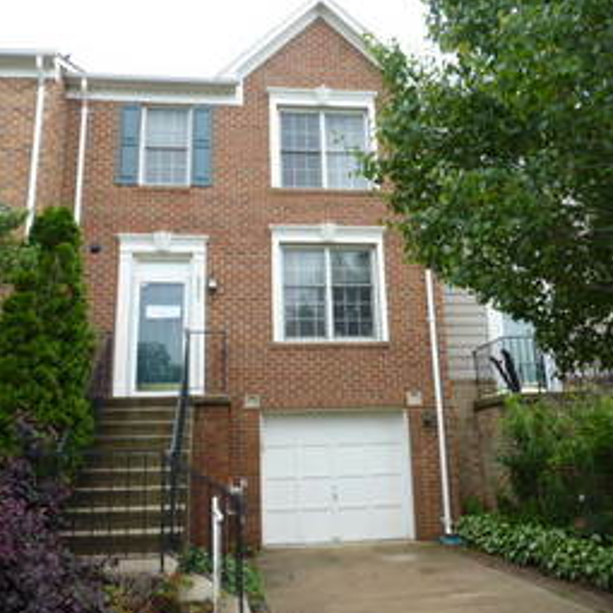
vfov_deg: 54.0
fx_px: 601
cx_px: 298
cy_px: 308
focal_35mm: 30
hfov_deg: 54.0
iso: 80
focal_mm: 4.1
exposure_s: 1/125
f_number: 4
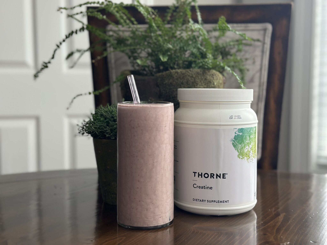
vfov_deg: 30.3
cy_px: 122
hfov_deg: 39.7
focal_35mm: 48
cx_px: 164
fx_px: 453
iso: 125
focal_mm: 6.86
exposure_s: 1/77
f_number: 1.78
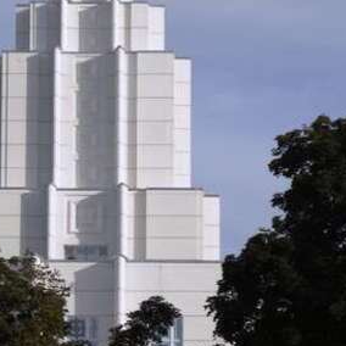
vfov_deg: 5.0
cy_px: 135
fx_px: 3947
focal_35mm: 349
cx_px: 112
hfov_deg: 5.0
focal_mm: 19.67
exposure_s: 1/215
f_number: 10.8
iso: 80
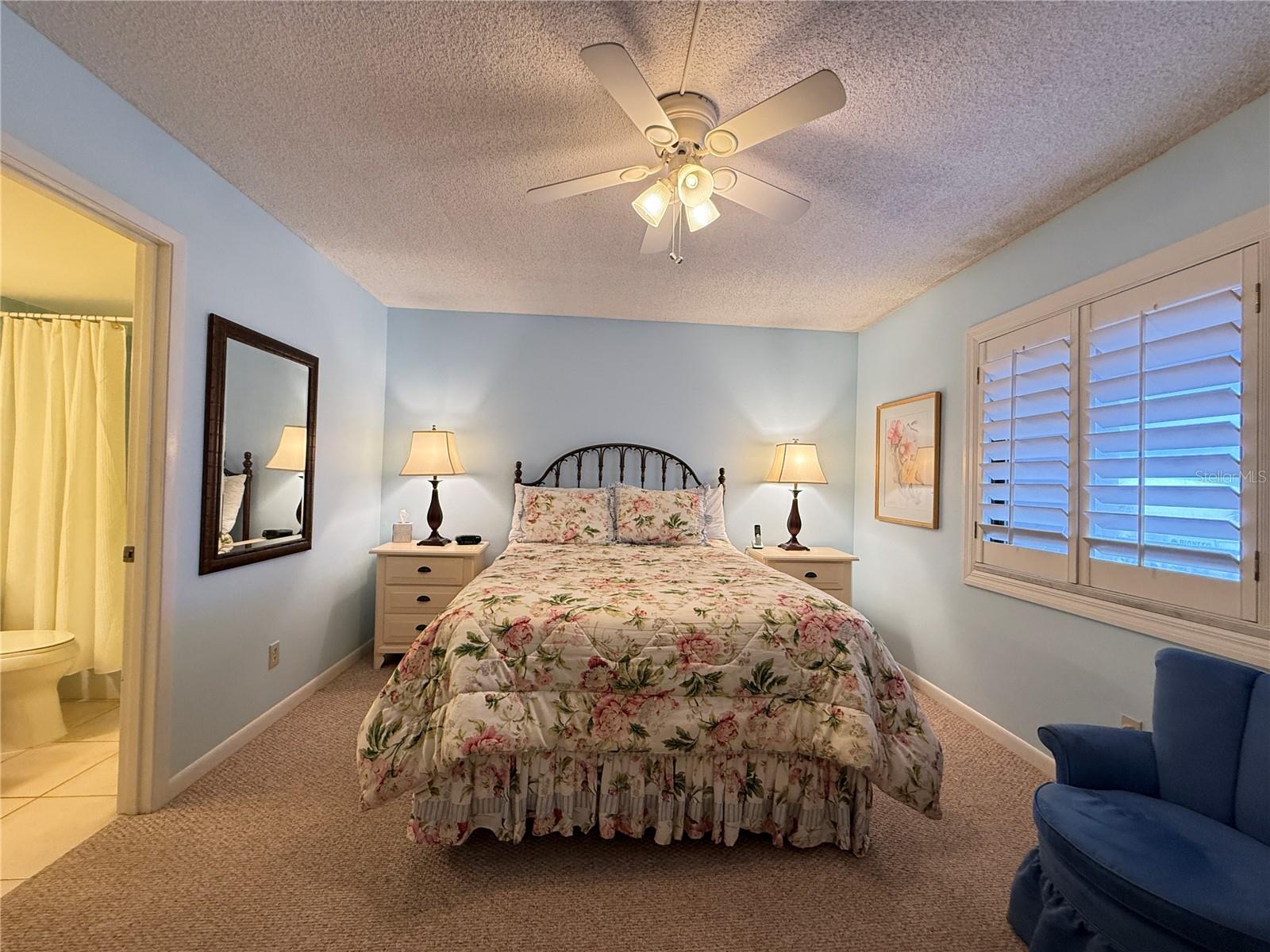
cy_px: 476
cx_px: 635
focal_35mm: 14
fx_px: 514
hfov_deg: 102.1
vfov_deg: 85.7
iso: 320
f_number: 2.2
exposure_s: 1/60
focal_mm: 2.22
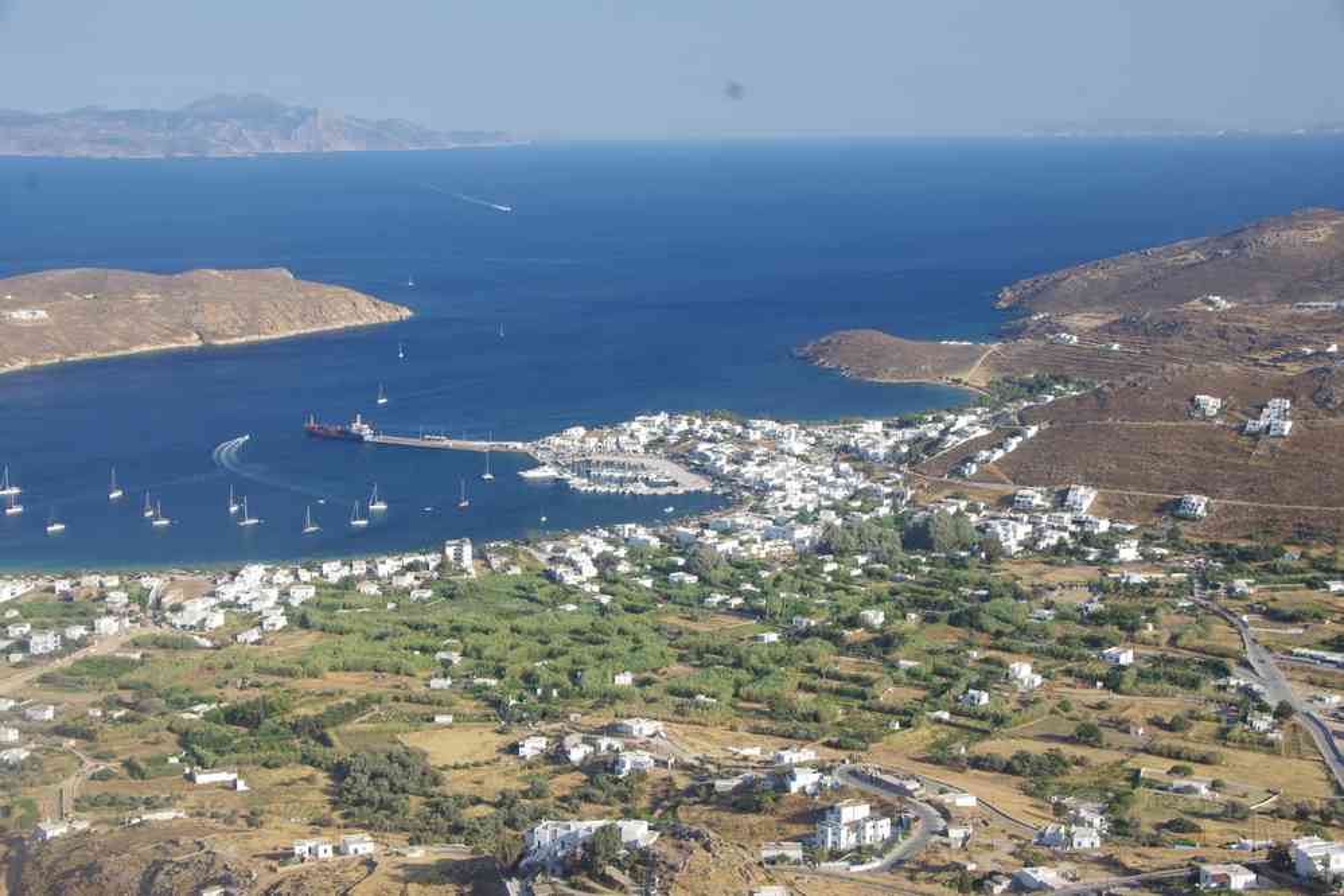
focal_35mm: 52
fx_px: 1960
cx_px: 672
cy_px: 448
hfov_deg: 37.9
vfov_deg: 25.8
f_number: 11
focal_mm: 35
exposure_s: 1/60
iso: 200
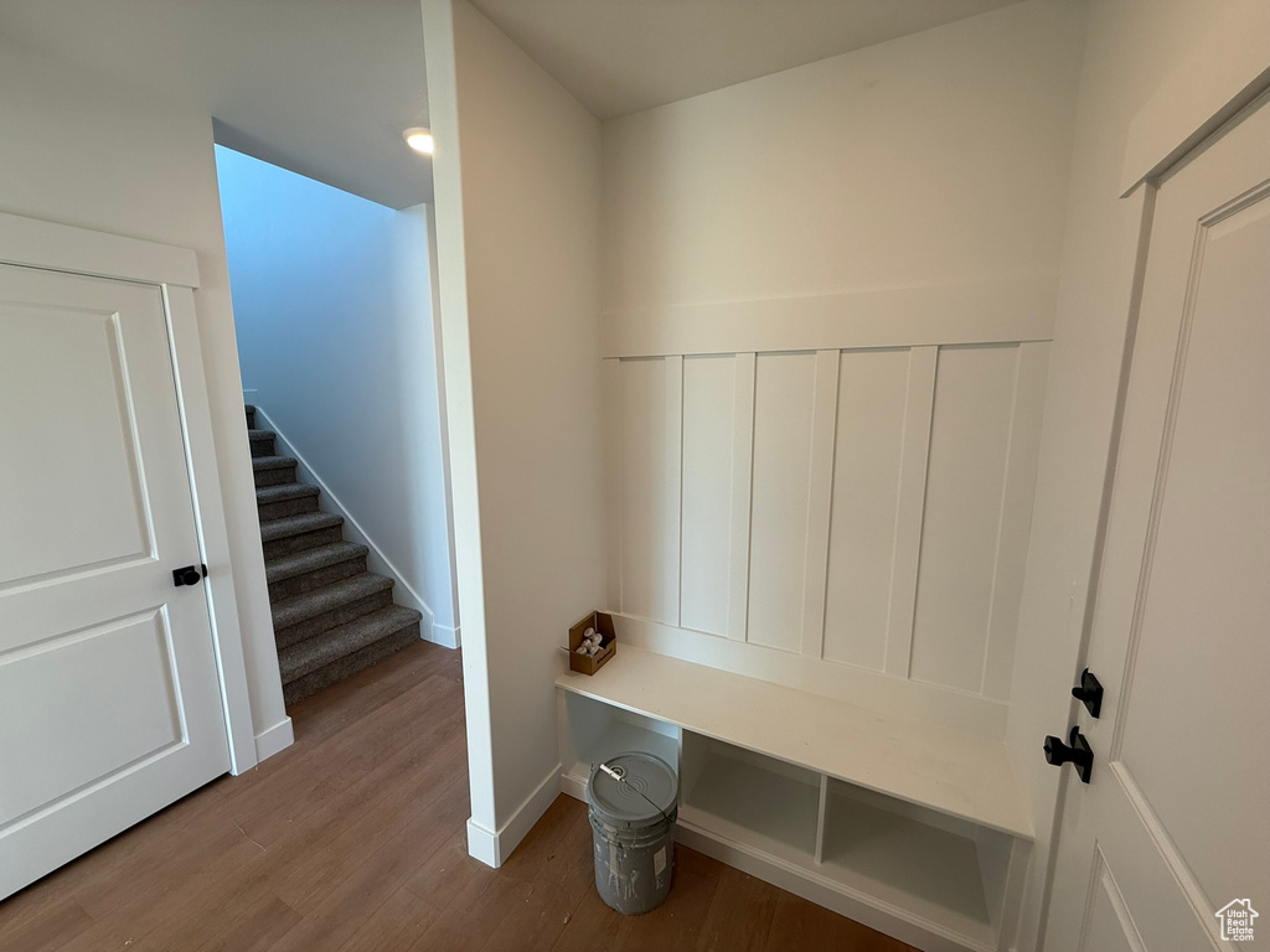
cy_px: 476
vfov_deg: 85.7
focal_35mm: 14
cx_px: 635
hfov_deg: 102.1
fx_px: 514
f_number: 2.2
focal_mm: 2.22
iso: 80
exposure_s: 1/120
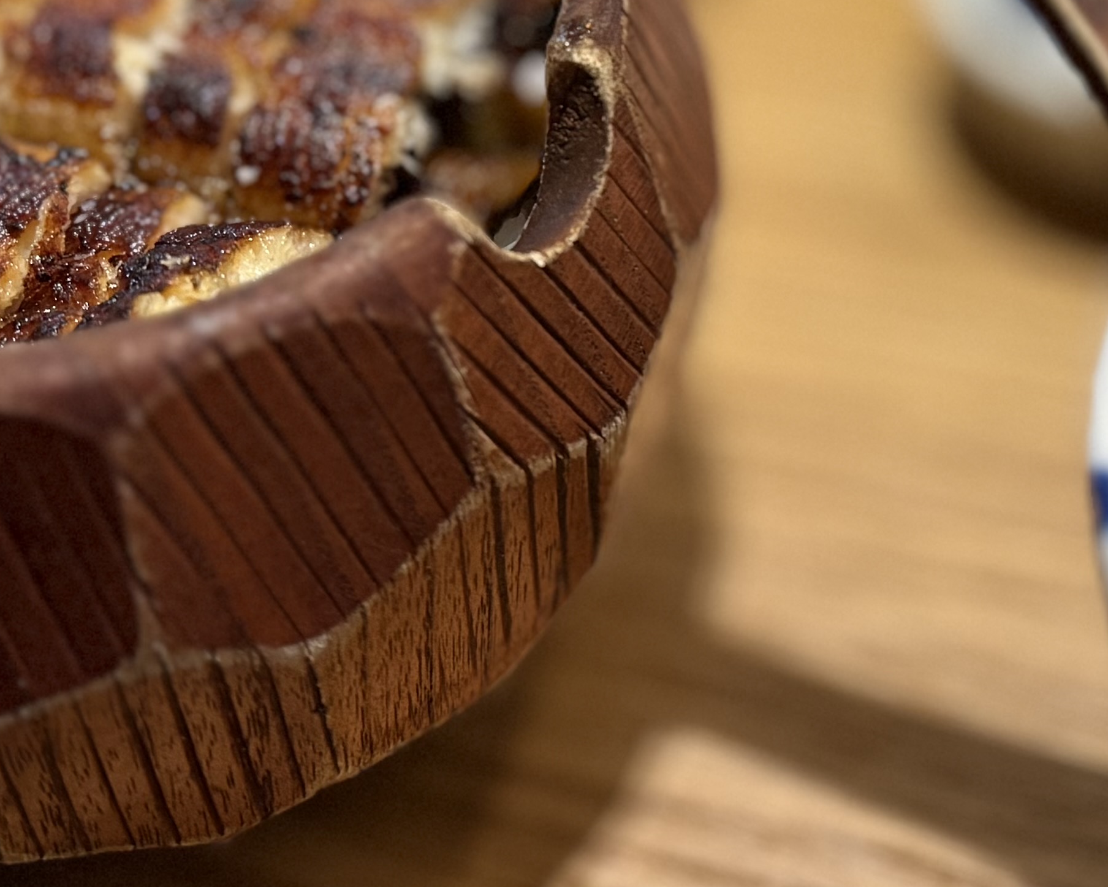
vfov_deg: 20.2
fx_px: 2427
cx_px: 633
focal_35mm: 74
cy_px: 40
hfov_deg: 25.7
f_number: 1.78
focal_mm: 6.76
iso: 320
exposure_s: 1/60
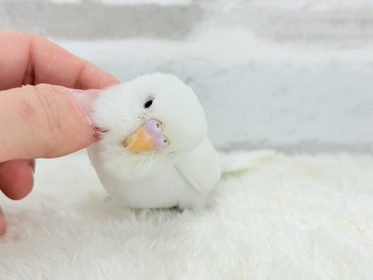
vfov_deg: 28.0
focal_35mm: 52
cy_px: 140
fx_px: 560
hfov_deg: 36.8
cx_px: 186
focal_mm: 5.96
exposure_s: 1/50
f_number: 1.6
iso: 32
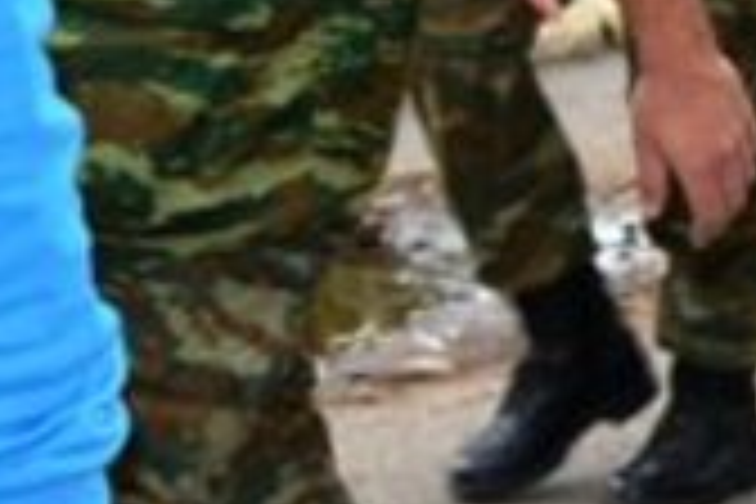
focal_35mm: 272
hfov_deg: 7.4
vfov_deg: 5.0
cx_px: 1364
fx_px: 5712
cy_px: -40
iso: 400
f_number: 4.5
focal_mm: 38
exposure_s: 1/250
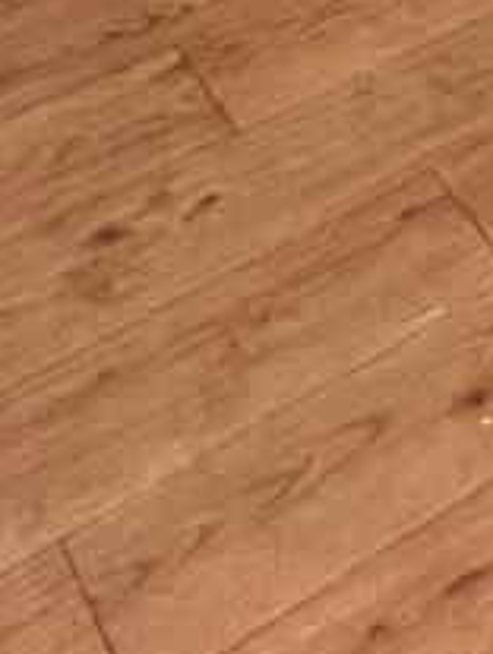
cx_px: 510
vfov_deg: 12.5
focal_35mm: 94
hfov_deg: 15.4
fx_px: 1780
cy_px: -1150
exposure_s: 1/60
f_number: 1.8
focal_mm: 1.57
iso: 250
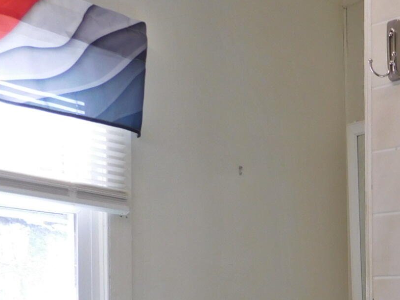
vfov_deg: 21.0
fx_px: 739
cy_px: 381
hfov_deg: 27.7
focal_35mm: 64
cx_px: 440
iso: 125
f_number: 3
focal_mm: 4
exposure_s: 1/40
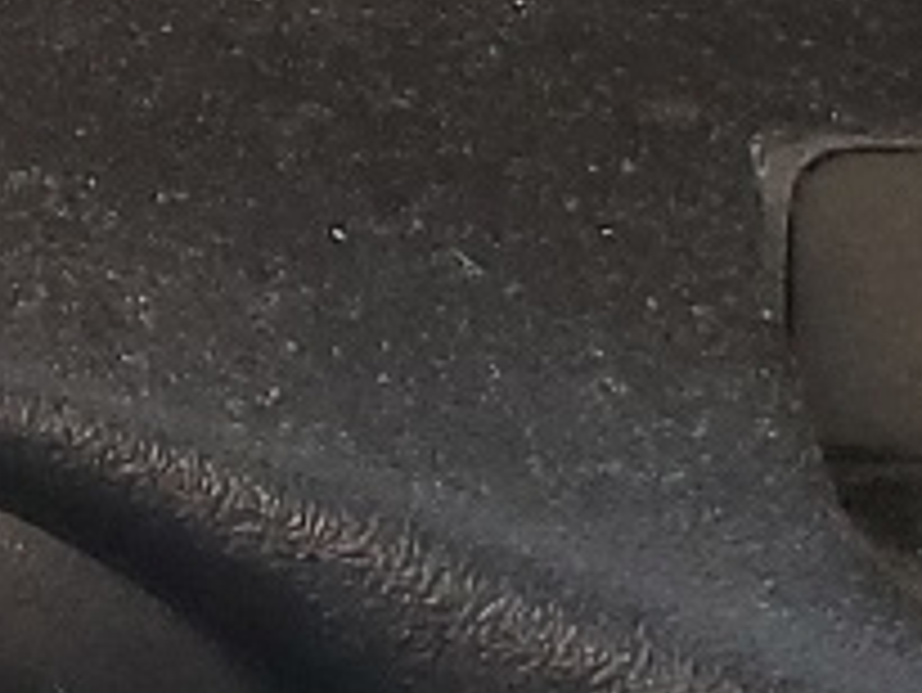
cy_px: -486
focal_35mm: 203
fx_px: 5410
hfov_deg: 8.9
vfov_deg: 7.2
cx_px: -1205
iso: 65
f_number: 1.5
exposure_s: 1/120
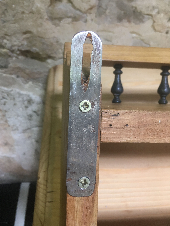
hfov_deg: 48.2
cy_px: 113
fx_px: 190
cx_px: 85
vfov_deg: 61.7
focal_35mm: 29
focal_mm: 4.15
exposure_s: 1/33
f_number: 2.2
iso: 80
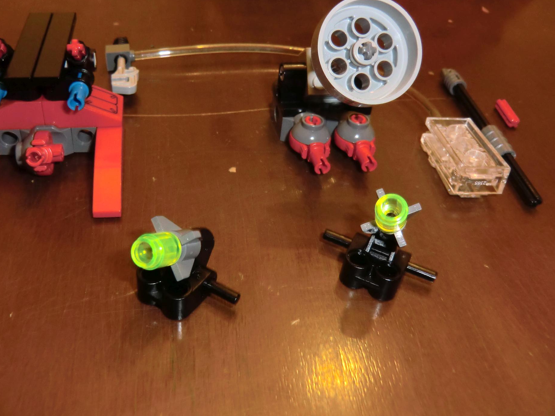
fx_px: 545
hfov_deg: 53.8
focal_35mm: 34
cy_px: 178
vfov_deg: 41.7
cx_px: 242
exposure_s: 1/8
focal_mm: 5.2
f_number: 3.5
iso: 400
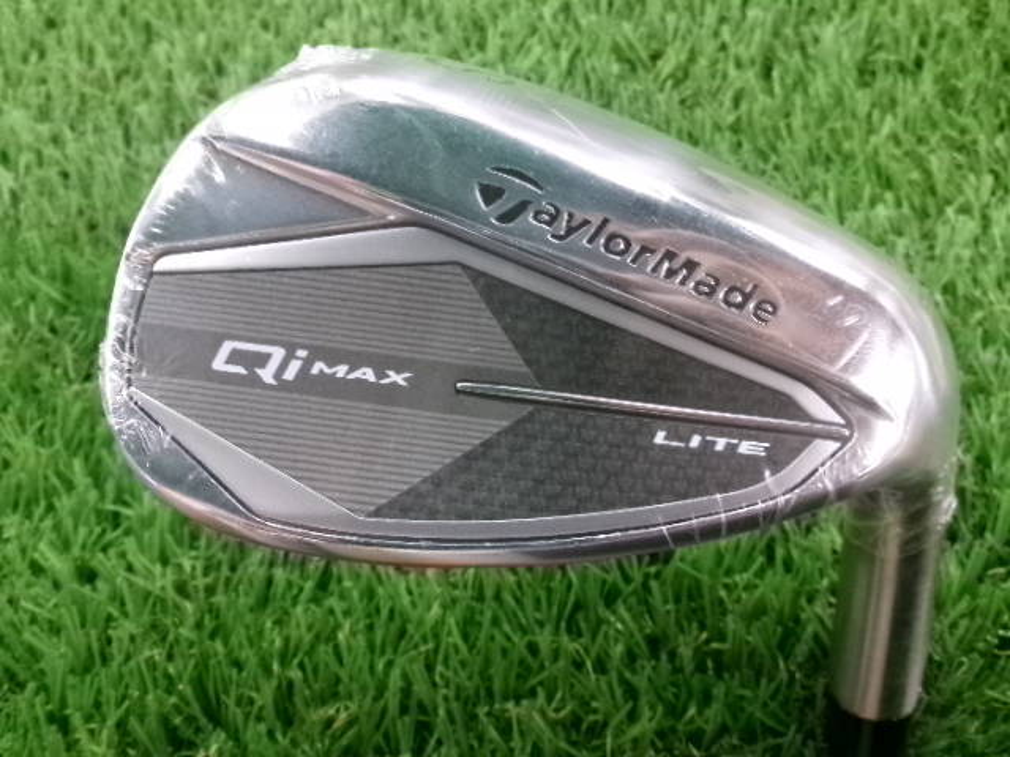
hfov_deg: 63.4
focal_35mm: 28
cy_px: 378
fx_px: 817
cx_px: 505
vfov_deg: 49.7
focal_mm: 5.1
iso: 800
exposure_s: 1/38
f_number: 3.9
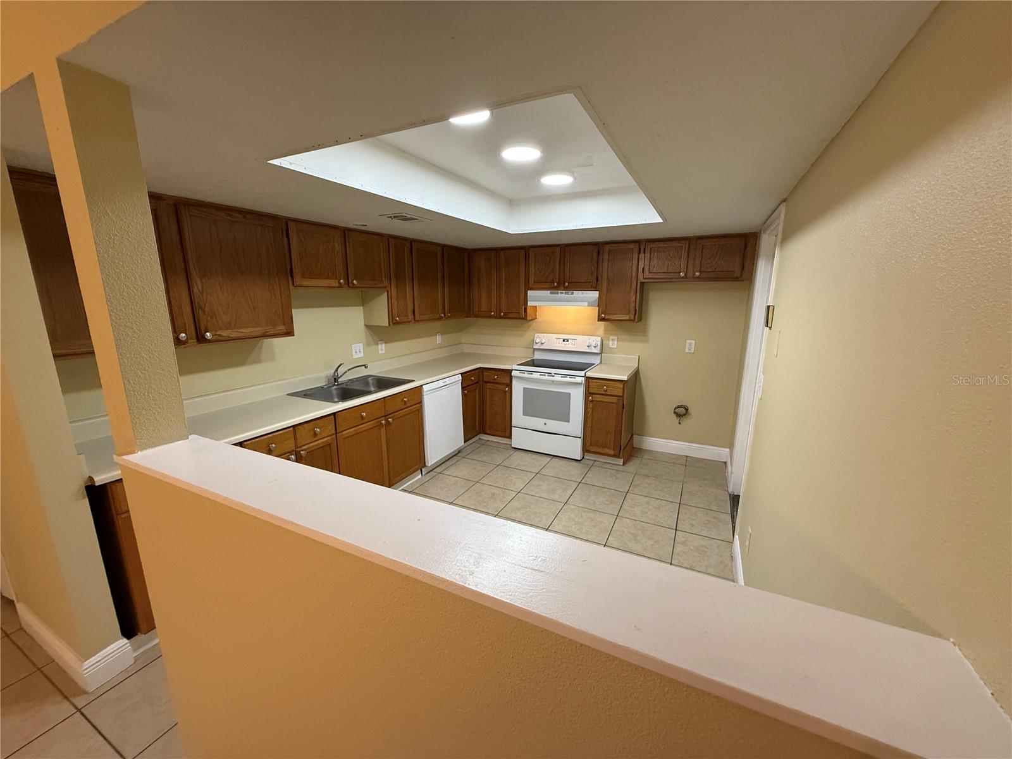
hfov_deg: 102.1
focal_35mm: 14
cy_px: 380
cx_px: 506
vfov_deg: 85.7
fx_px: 409
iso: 250
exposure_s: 1/120
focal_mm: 2.22
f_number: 2.2
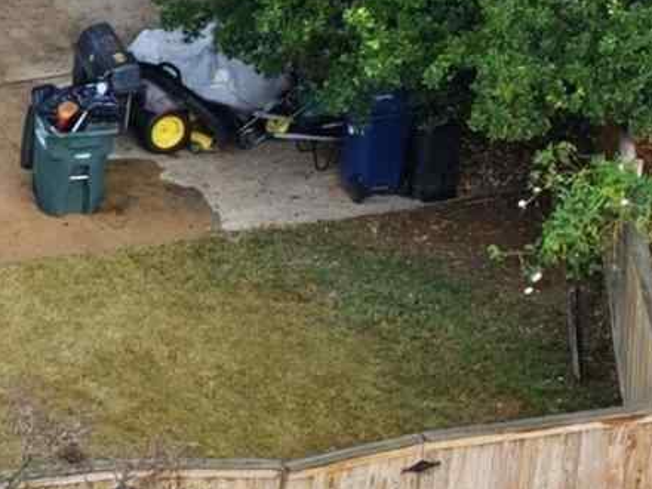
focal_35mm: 477
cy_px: 631
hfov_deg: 4.0
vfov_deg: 3.1
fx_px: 8984
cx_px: -1408
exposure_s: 1/400
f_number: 2.8
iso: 140
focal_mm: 19.4
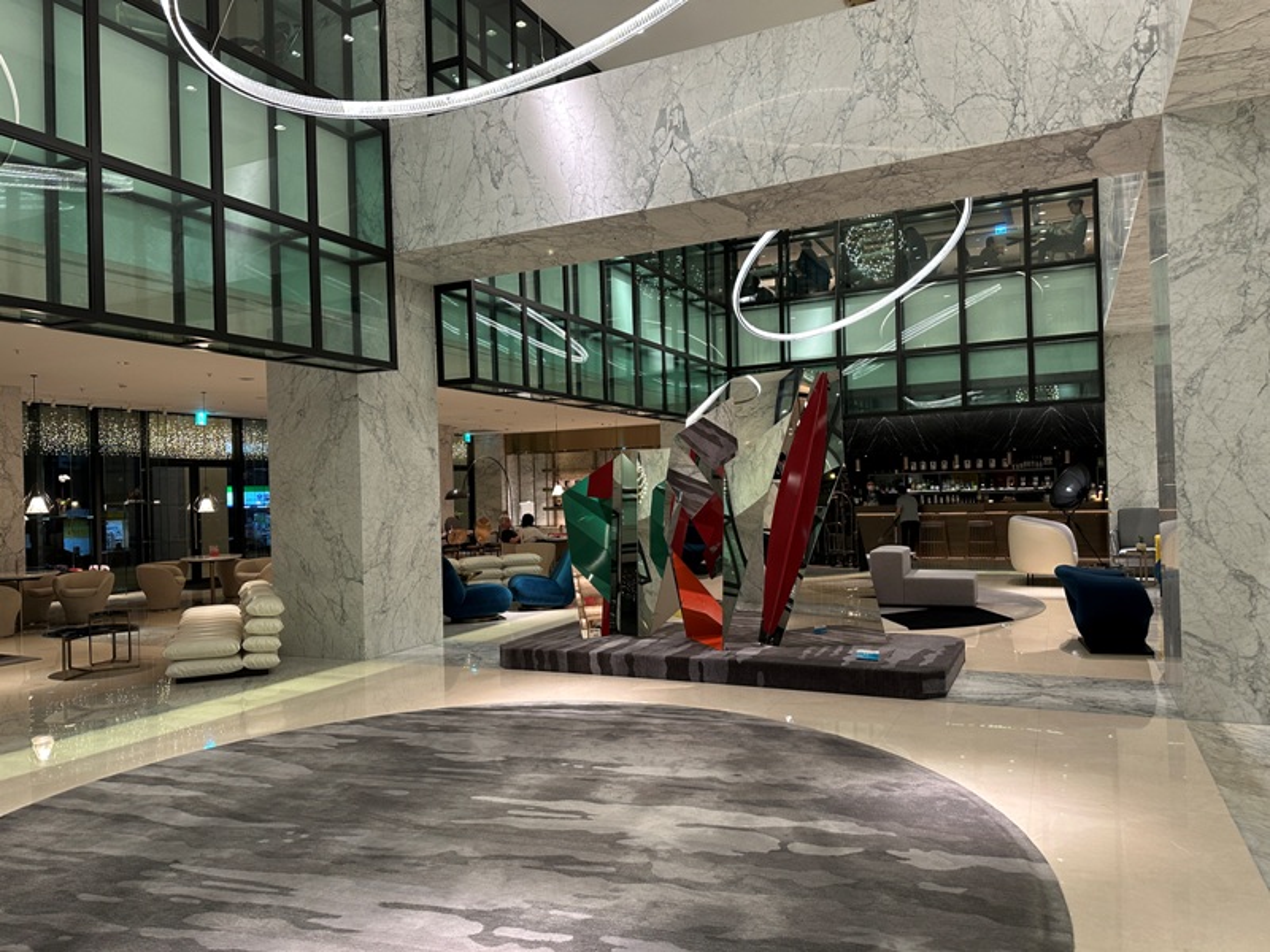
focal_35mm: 24
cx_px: 635
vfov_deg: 56.8
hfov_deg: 71.6
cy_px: 476
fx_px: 881
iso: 200
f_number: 1.78
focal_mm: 6.86
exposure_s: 1/61
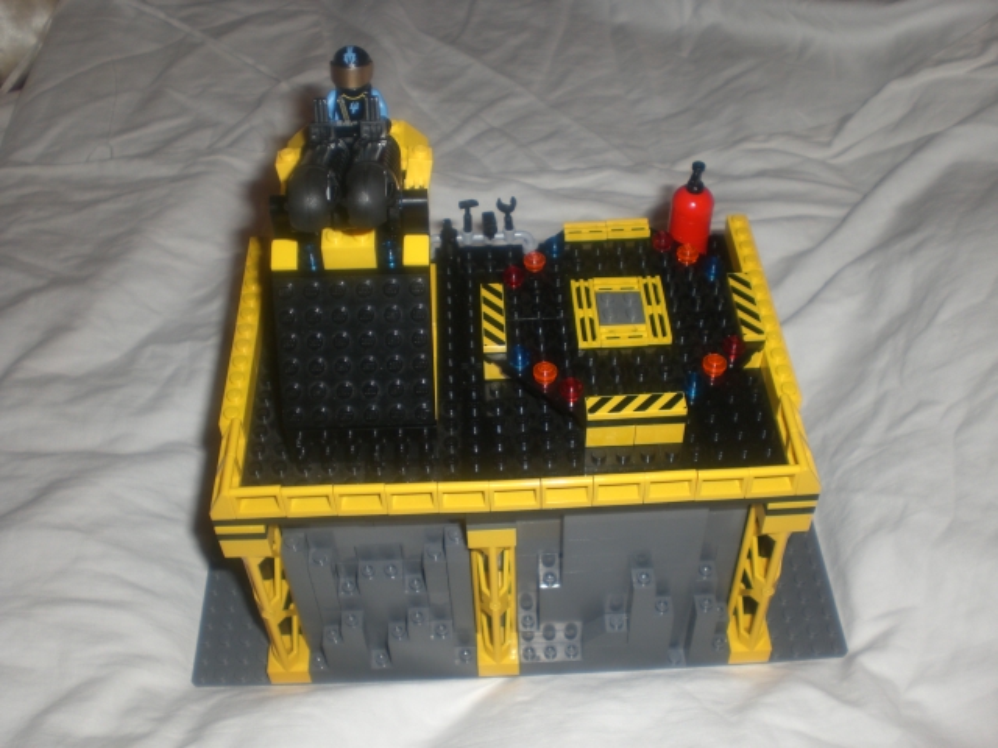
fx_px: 1096
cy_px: 374
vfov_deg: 37.7
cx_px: 499
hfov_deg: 49.0
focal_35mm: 38
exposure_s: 1/60
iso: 50
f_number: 3.1
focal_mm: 6.3
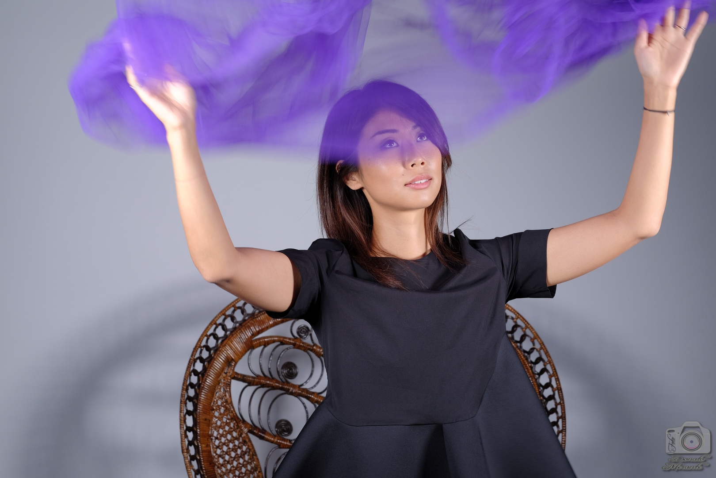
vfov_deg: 16.3
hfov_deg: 24.2
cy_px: 239
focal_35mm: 84
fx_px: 1671
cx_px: 358
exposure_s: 1/30
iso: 200
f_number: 6.4
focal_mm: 56
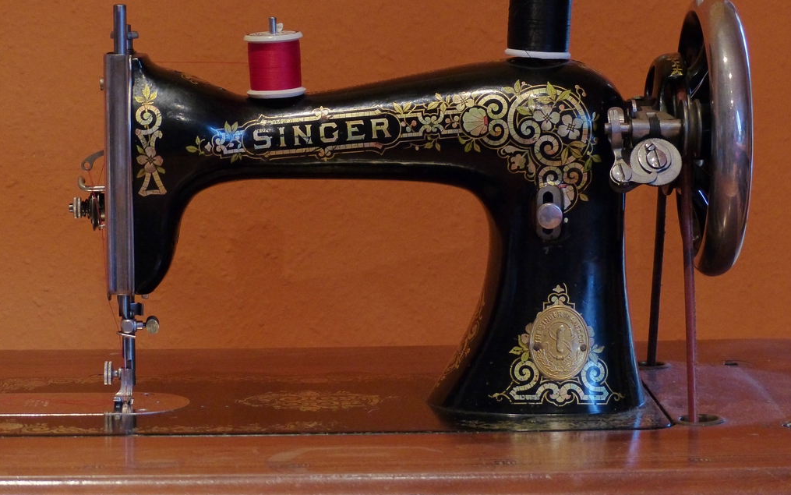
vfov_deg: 10.6
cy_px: 206
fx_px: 2674
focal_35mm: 124
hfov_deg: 16.8
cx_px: 397
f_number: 2.8
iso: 1250
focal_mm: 20.9
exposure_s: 1/25
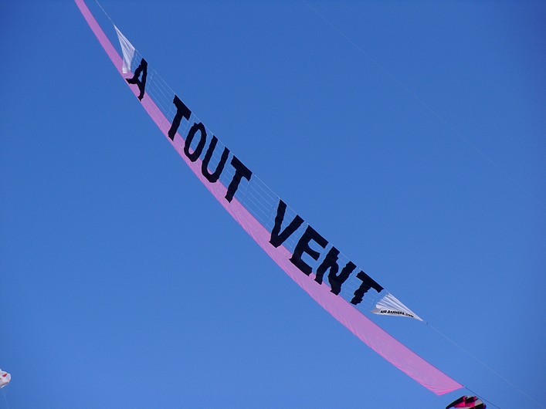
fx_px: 2318
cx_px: 273
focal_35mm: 147
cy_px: 204
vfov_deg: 10.1
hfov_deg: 13.4
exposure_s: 1/608
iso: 80
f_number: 5.1
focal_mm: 26.6
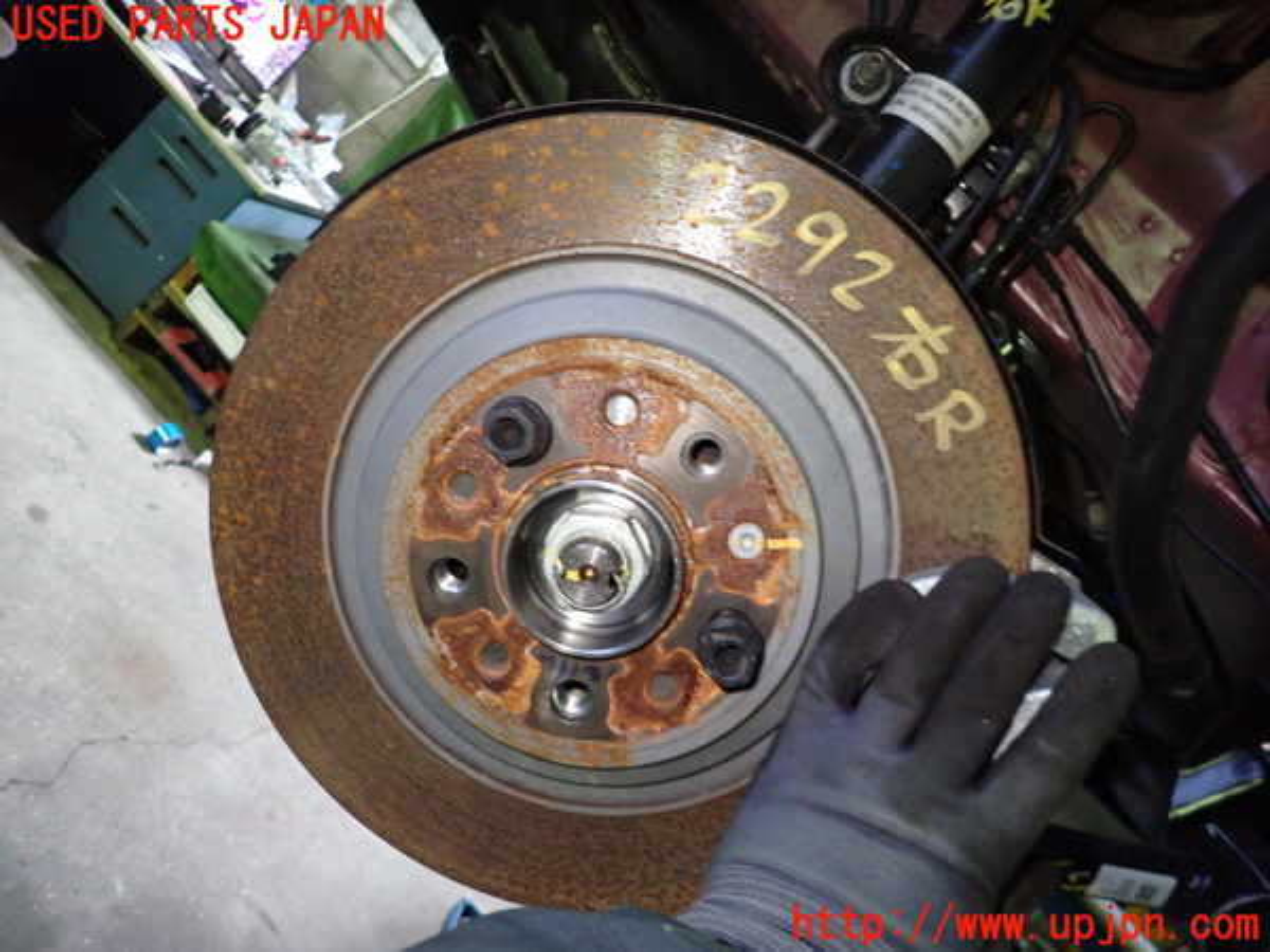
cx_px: 635
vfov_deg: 54.9
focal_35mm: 25
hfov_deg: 69.4
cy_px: 476
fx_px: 917
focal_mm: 4.5
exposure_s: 1/30
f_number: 2
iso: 640
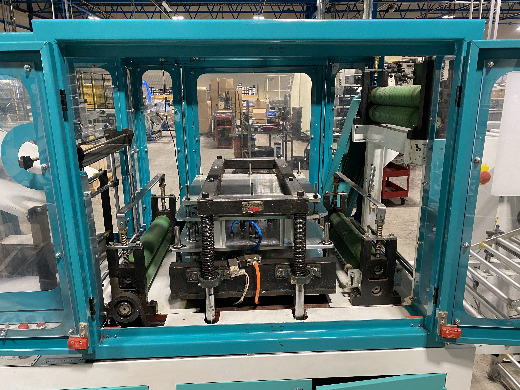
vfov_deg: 53.1
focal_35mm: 26
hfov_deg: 67.3
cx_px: 260
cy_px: 195
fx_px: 391
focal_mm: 4.25
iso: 250
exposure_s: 1/50
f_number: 1.8
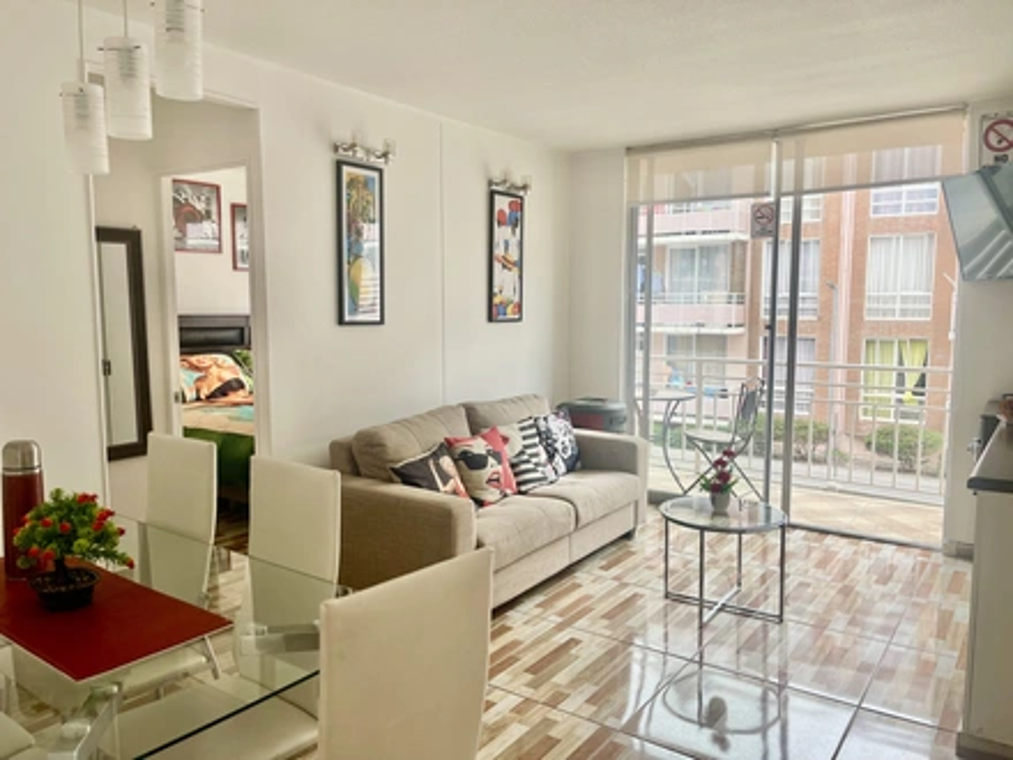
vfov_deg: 54.9
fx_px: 732
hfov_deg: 69.4
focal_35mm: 25
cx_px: 506
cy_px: 380
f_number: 1.6
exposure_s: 1/533
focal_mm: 5.1
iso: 32
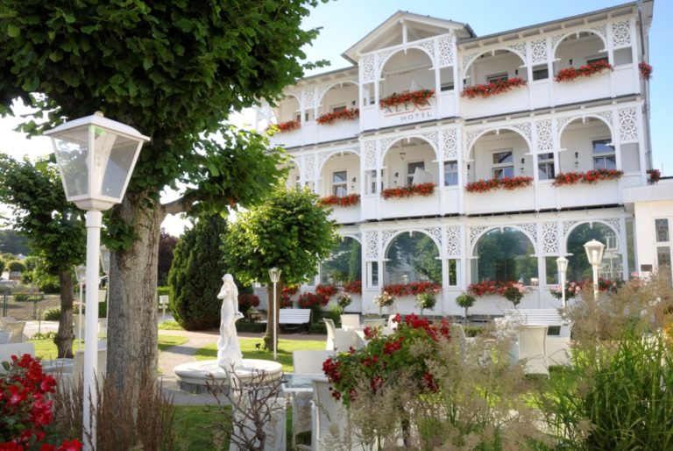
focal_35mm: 27
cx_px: 336
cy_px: 226
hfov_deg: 67.3
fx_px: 505
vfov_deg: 48.0
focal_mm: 18
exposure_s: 1/50
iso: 400
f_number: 22
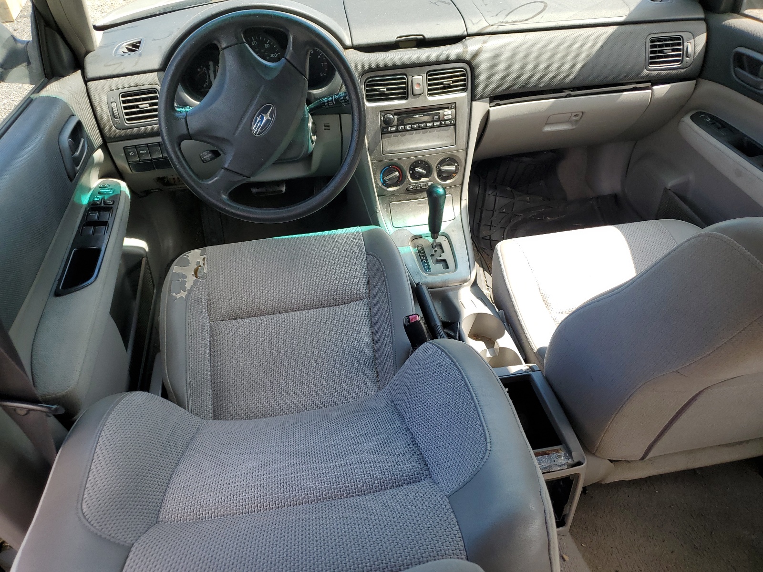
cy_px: 286
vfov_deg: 53.1
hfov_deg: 67.3
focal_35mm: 26
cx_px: 382
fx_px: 573
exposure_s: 1/435
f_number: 1.5
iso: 50
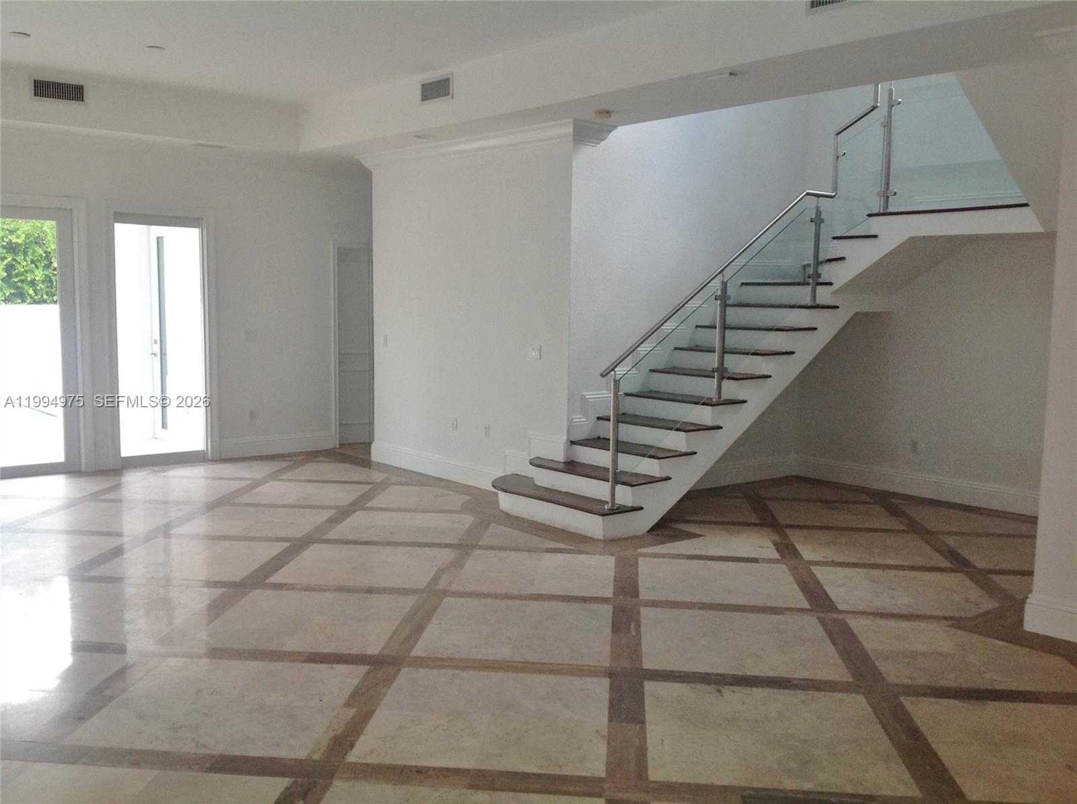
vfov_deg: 40.6
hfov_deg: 52.7
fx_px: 1087
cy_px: 402
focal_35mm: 35
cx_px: 538
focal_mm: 4.28
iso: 100
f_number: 2.4
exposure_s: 1/120
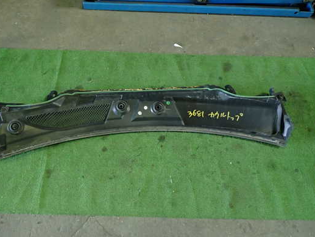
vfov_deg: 48.2
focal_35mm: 29
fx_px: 264
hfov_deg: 61.6
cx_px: 146
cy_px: 120
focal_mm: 4.5
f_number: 2
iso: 400
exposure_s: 1/30
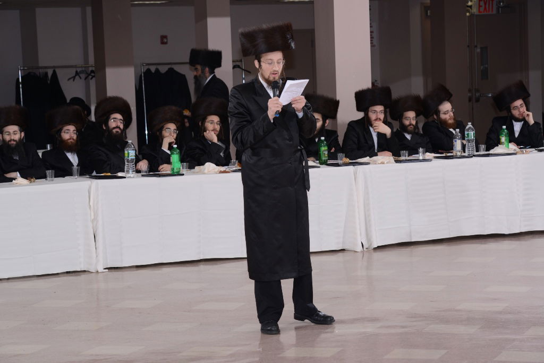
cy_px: 182
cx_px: 272
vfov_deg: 11.8
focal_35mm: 116
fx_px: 1754
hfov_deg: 17.6
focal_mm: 116
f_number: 9
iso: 400
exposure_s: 1/200
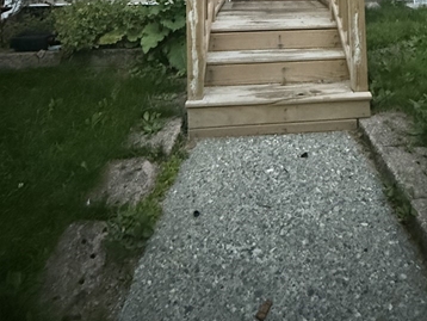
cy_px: -56
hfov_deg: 59.2
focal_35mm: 30
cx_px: 267
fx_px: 370
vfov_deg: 36.9
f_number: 2.2
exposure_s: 1/40
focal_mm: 2.22
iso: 1600
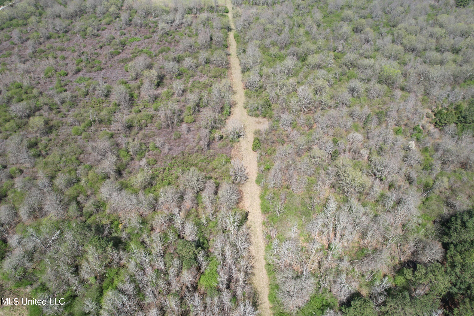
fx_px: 290
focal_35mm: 22
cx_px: 237
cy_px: 158
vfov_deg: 57.2
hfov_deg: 78.6
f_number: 2.8
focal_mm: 8.38
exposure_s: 1/1000
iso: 100
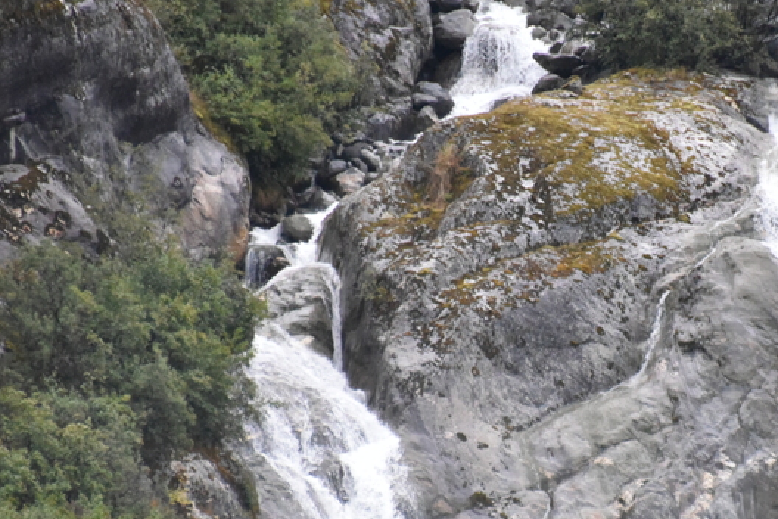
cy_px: 349
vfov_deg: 1.9
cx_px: 560
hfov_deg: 2.8
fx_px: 15710
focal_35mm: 727
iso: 5000
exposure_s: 1/640
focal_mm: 300
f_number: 5.6
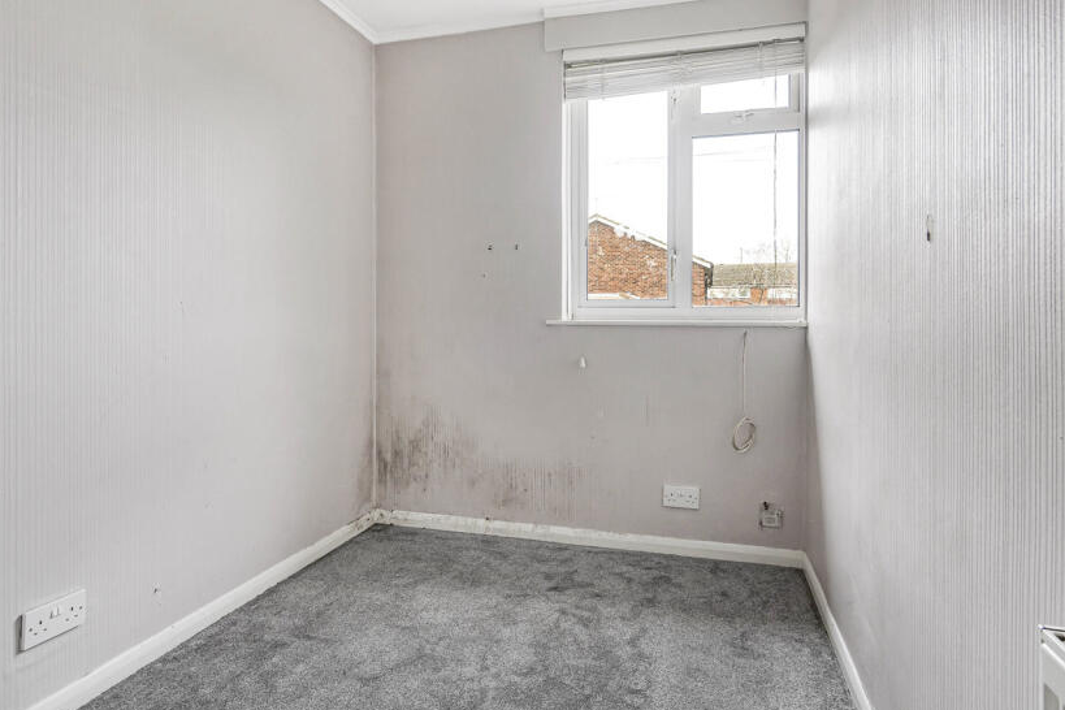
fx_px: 592
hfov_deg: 84.0
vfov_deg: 61.8
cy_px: 319
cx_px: 536
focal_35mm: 20
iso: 400
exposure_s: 1/20
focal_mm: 16
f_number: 8
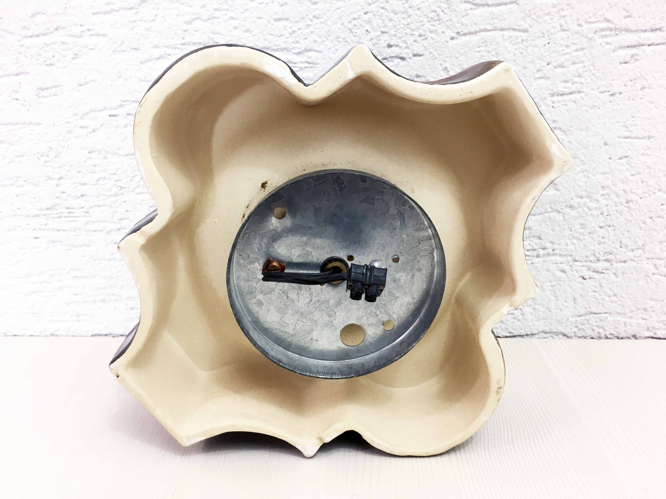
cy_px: 250
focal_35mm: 29
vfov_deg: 48.2
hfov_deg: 61.7
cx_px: 333
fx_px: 558
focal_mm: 4.15
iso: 40
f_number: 2.2
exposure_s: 1/33
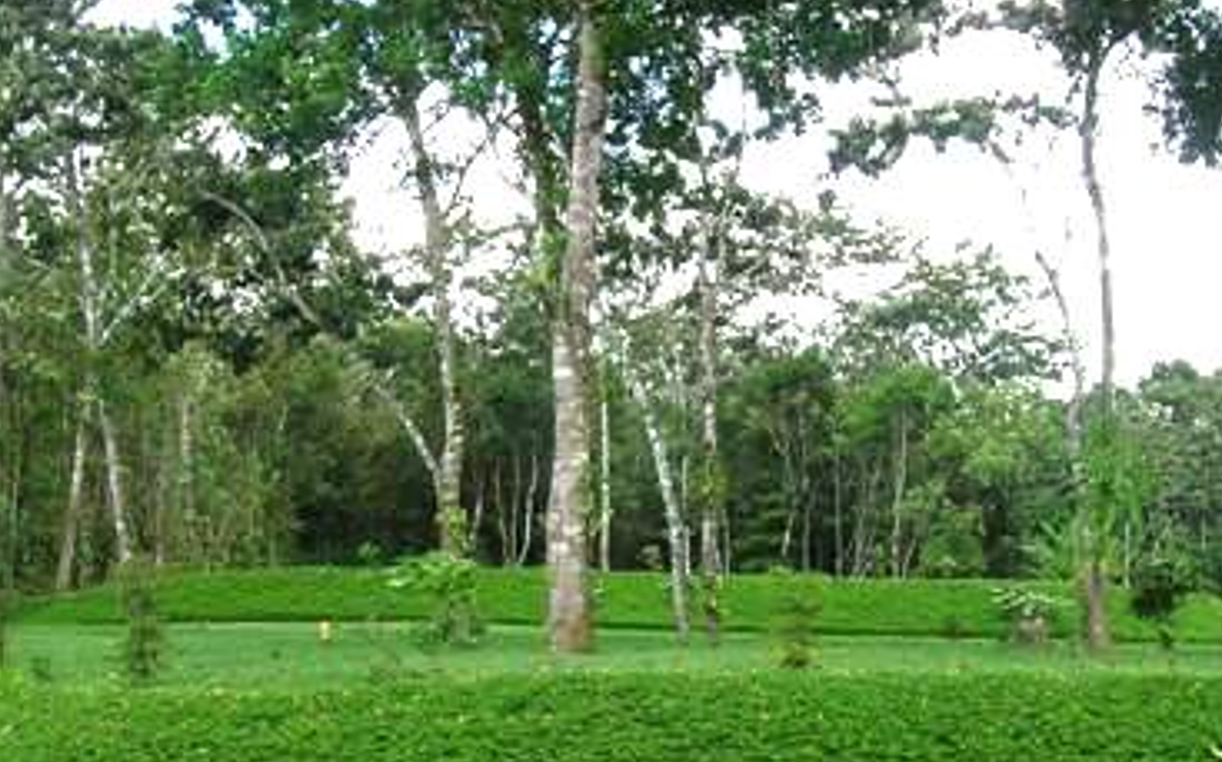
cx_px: 684
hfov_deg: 33.5
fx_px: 2031
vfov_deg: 21.2
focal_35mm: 61
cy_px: 484
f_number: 4.9
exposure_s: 1/110
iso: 50
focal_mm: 5.7
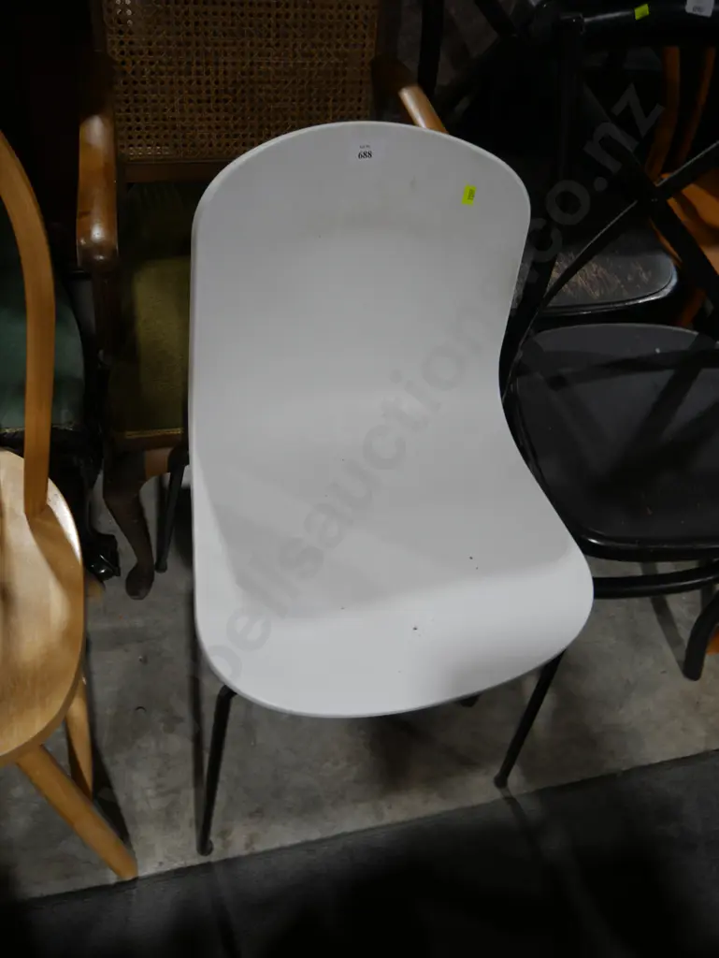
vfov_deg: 63.4
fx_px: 775
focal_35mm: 28
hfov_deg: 49.8
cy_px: 479
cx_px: 360
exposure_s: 1/60
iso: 200
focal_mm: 14
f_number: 3.5
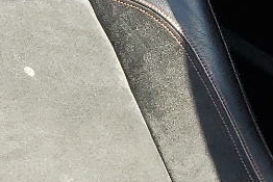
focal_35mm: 165
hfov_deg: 9.9
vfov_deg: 8.3
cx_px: -503
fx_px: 1252
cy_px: -29
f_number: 1.5
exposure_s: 1/312
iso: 50
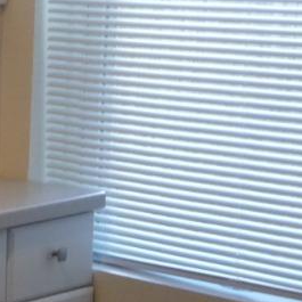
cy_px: 235
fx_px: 1421
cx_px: -112
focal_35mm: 144
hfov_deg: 11.7
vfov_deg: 12.1
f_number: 3.3
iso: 200
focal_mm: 5.2
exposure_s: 1/30
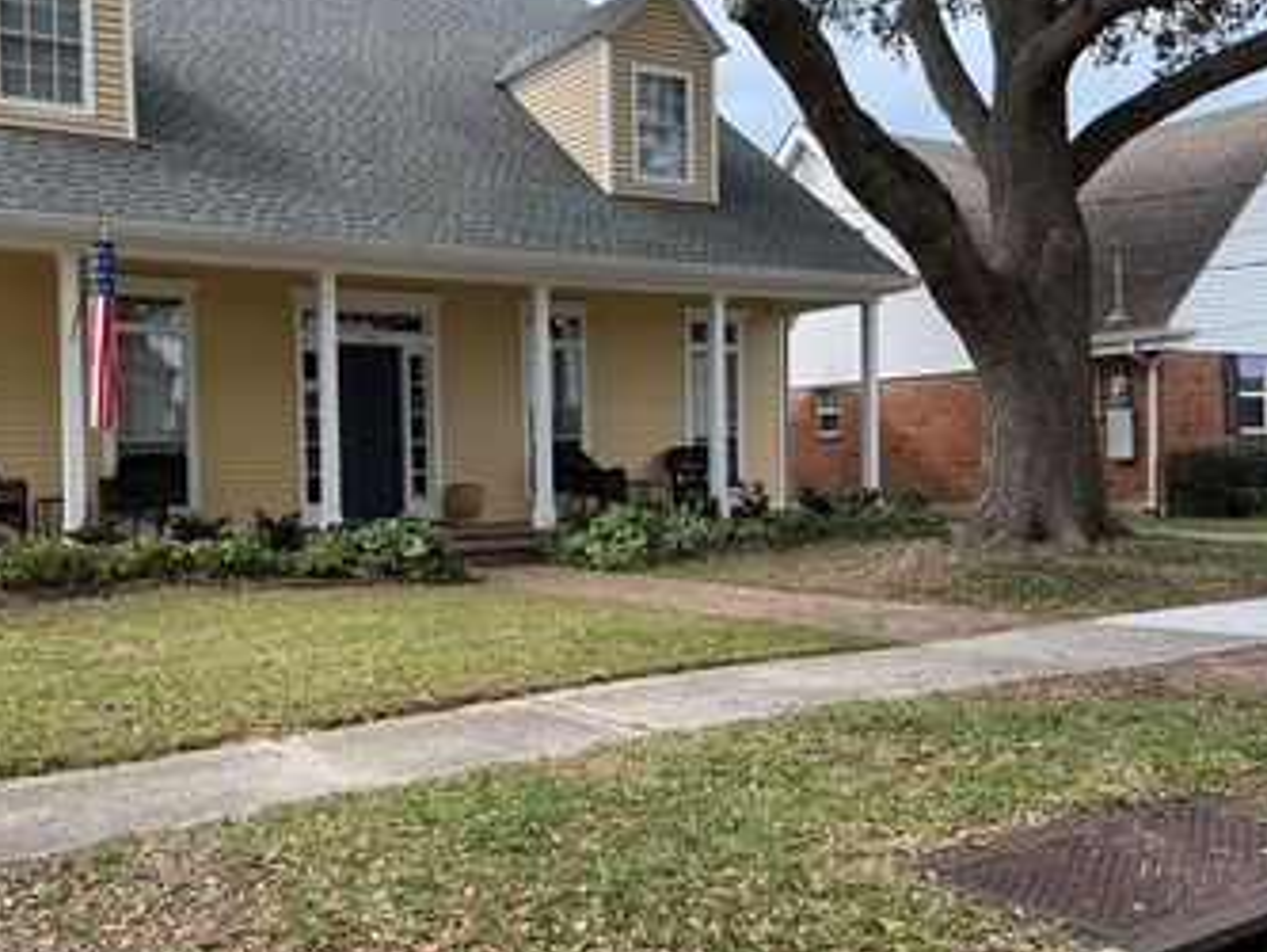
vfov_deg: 39.7
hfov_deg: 50.6
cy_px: 501
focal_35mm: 36
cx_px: 441
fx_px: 1318
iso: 100
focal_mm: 6.76
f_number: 1.78
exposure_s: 1/1653
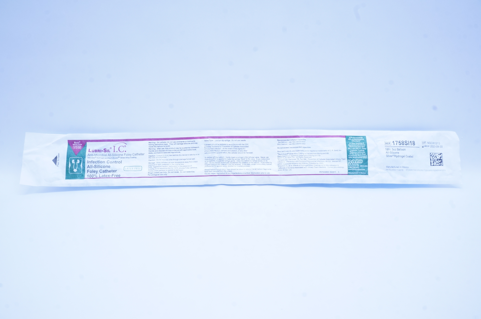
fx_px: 360
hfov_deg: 67.4
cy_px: 160
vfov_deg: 47.8
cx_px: 240
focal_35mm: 27
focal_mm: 18
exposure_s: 1/10
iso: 400
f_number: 16
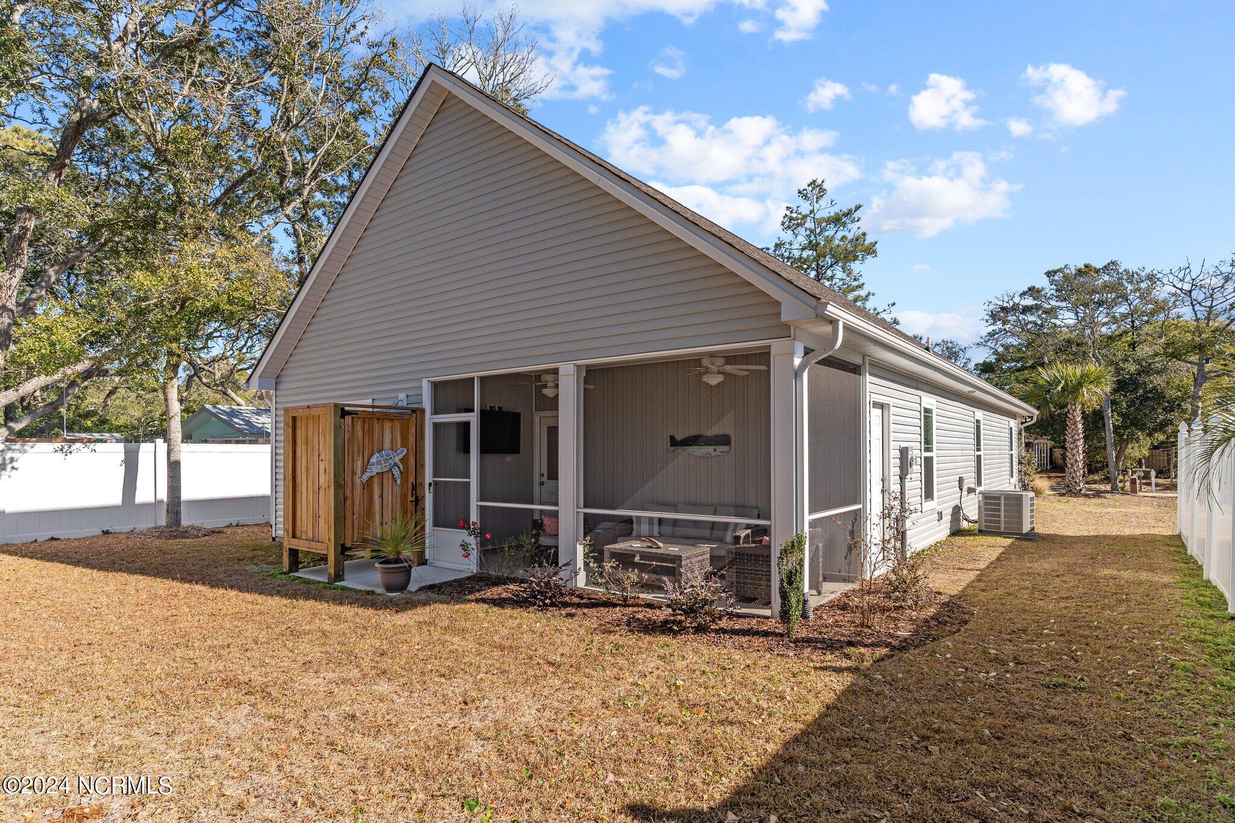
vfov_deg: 64.5
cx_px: 618
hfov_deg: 86.9
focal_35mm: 19
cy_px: 412
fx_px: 652
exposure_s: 1/250
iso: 100
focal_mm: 19
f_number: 5.6
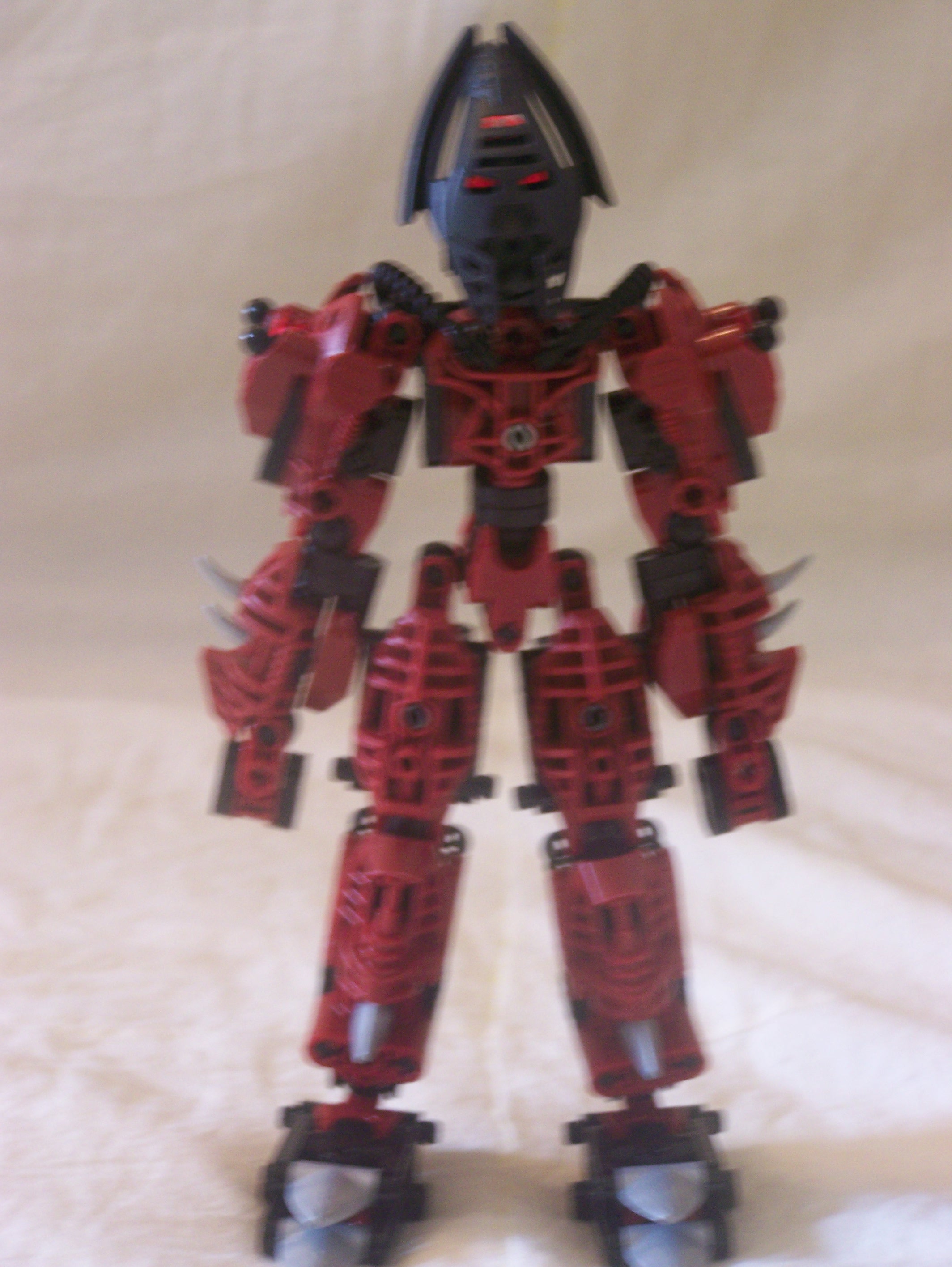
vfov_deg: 16.8
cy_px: 634
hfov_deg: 12.7
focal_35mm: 117
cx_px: 476
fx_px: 4285
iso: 160
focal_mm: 19.4
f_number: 3.2
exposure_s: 1/15
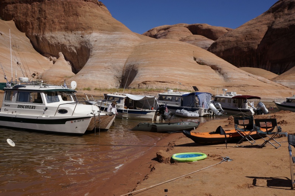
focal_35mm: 36
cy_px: 98
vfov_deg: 36.8
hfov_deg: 53.2
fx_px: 295
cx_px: 148
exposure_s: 1/400
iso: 100
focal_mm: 24
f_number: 9
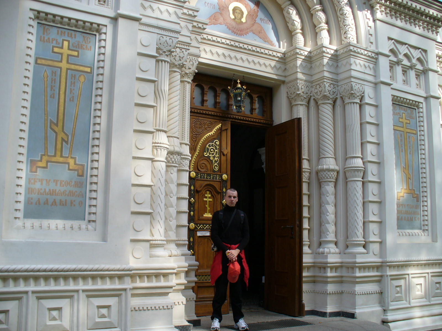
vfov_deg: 38.7
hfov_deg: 50.1
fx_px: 472
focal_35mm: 37
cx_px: 221
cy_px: 166
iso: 64
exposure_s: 1/320
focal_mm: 6.1
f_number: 2.8
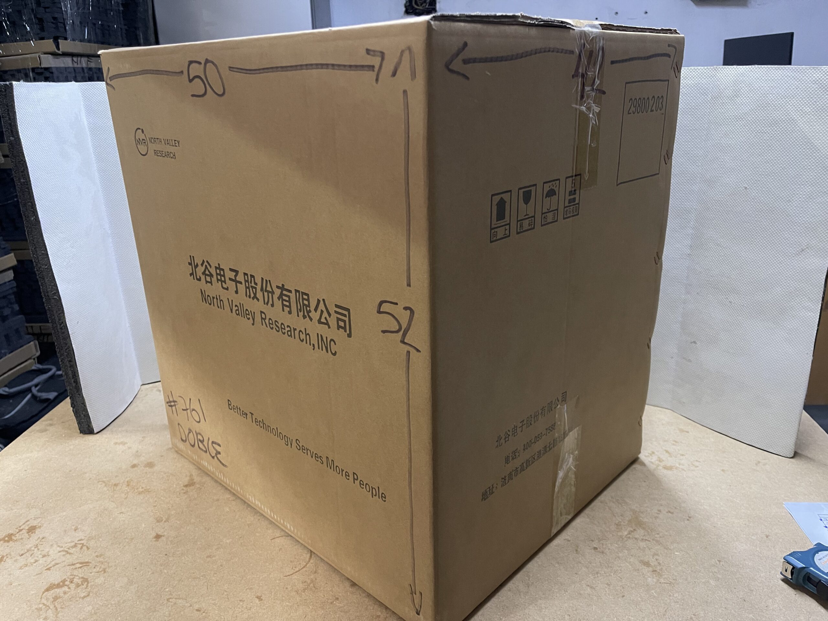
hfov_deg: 69.4
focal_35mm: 25
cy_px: 310
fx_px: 598
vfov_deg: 54.9
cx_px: 414
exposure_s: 1/40
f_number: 1.6
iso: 500
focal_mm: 5.1
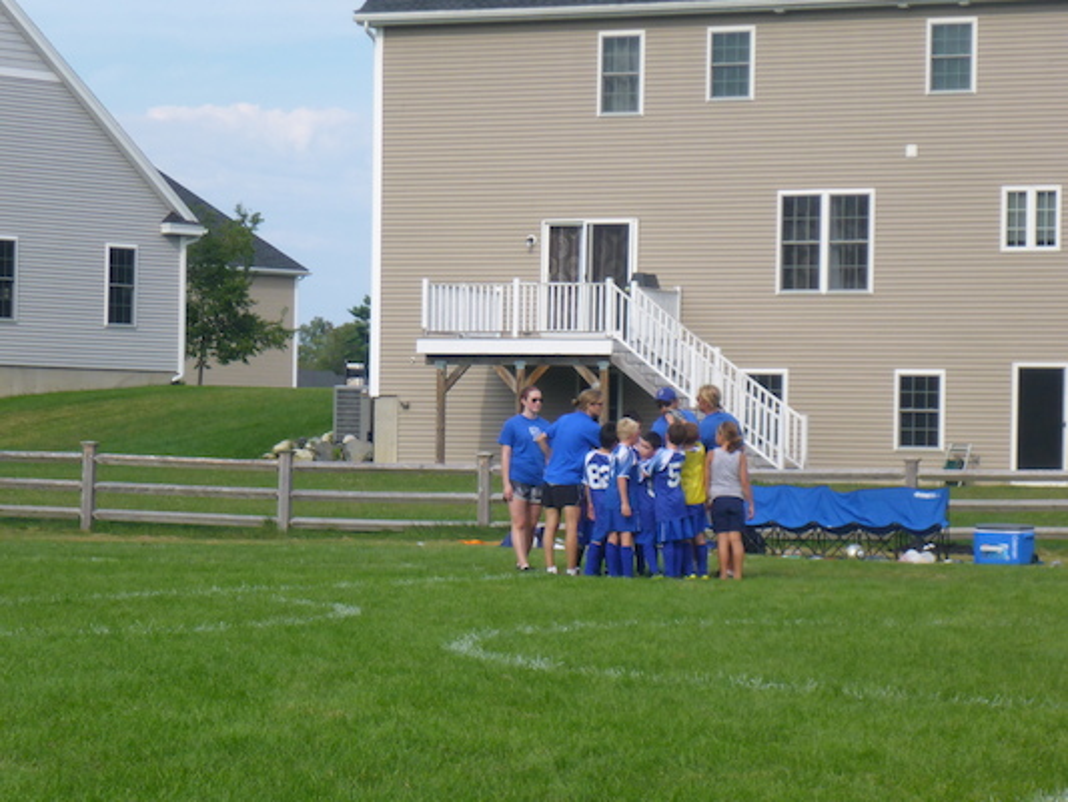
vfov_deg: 10.5
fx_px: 4351
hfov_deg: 14.0
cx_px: 534
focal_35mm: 141
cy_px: 401
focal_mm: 22.8
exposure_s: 1/500
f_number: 5.9
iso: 200
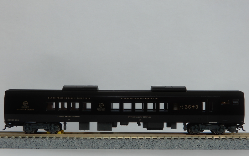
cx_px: 125
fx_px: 326
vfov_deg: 26.8
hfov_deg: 41.8
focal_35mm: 48
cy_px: 92
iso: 80
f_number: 4
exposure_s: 1/50
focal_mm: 8
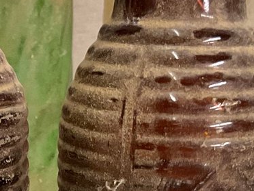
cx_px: 101
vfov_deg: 11.7
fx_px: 866
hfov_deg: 16.7
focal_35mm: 118
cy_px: 329
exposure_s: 1/40
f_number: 1.8
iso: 250
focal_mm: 3
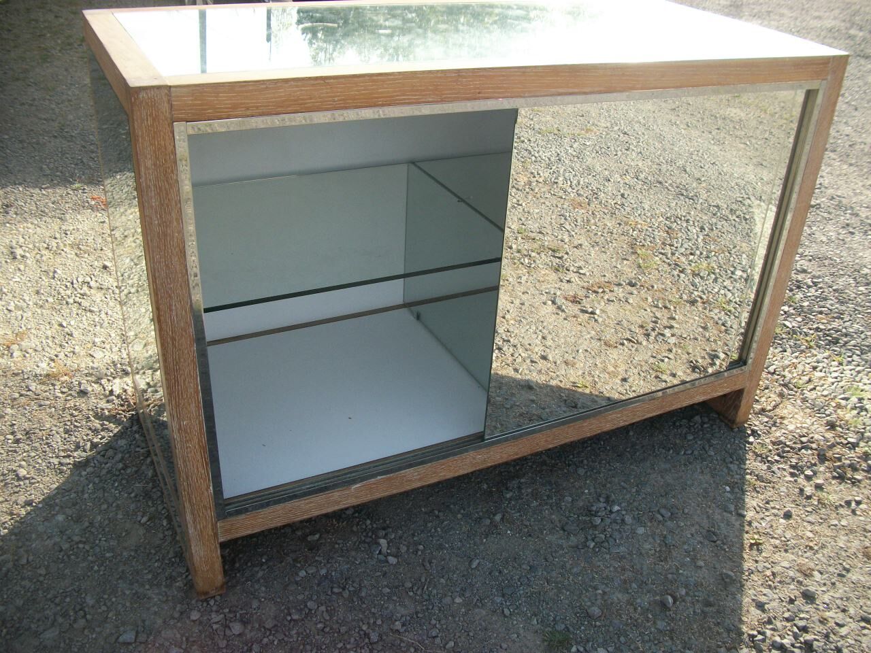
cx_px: 436
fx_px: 805
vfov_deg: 44.2
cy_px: 326
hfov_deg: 56.8
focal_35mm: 32
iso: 80
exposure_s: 1/80
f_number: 8.8
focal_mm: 5.7
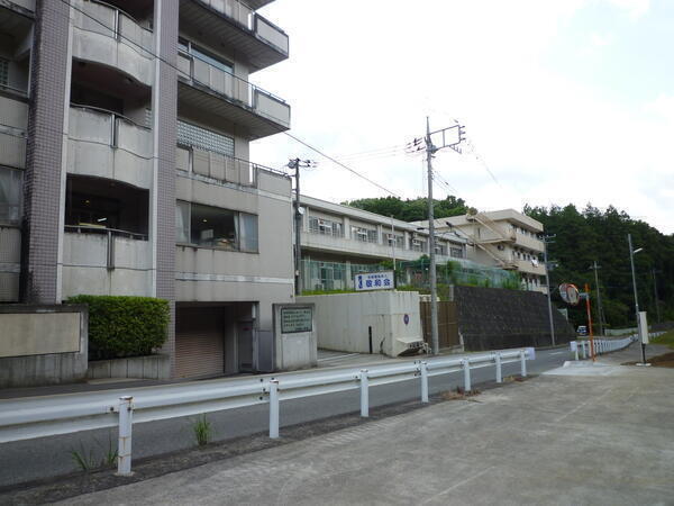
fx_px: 487
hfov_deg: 69.4
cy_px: 253
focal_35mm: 25
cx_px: 337
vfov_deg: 54.9
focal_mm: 4.4
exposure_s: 1/500
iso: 80
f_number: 2.8
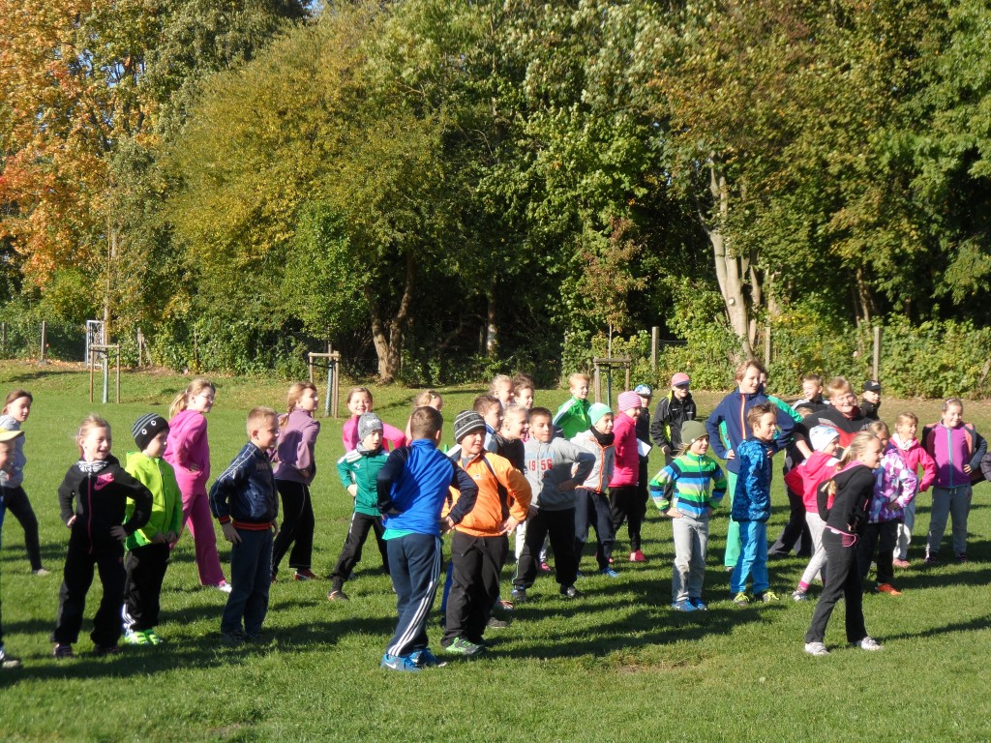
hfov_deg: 27.8
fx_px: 2004
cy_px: 372
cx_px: 496
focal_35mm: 70
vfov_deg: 21.0
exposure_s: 1/250
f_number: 4.6
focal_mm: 12.8
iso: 80
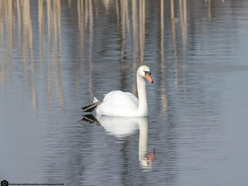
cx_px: 144
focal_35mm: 602
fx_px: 4312
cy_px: 92
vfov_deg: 2.5
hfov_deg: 3.3
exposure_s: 1/500
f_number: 6.7
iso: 200
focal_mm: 360
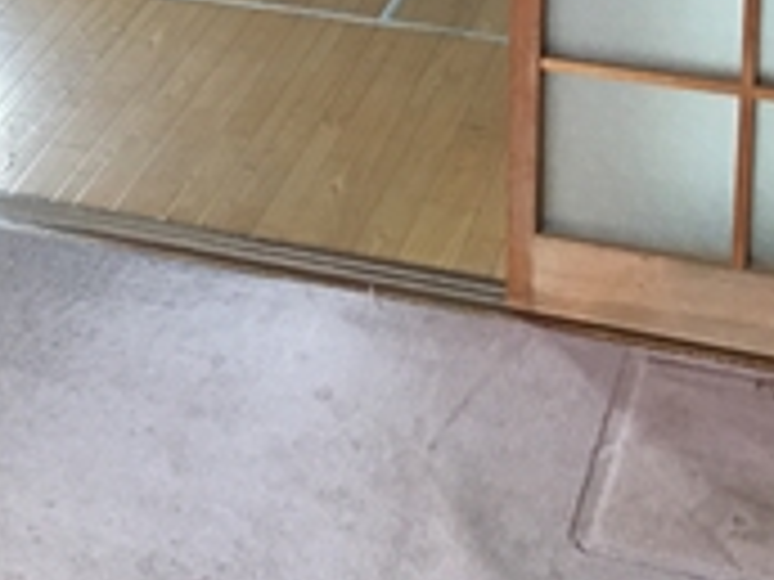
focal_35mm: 108
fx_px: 2415
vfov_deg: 12.8
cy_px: -351
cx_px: -202
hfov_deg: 17.2
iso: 32
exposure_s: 1/15
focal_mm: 4.15
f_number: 2.2
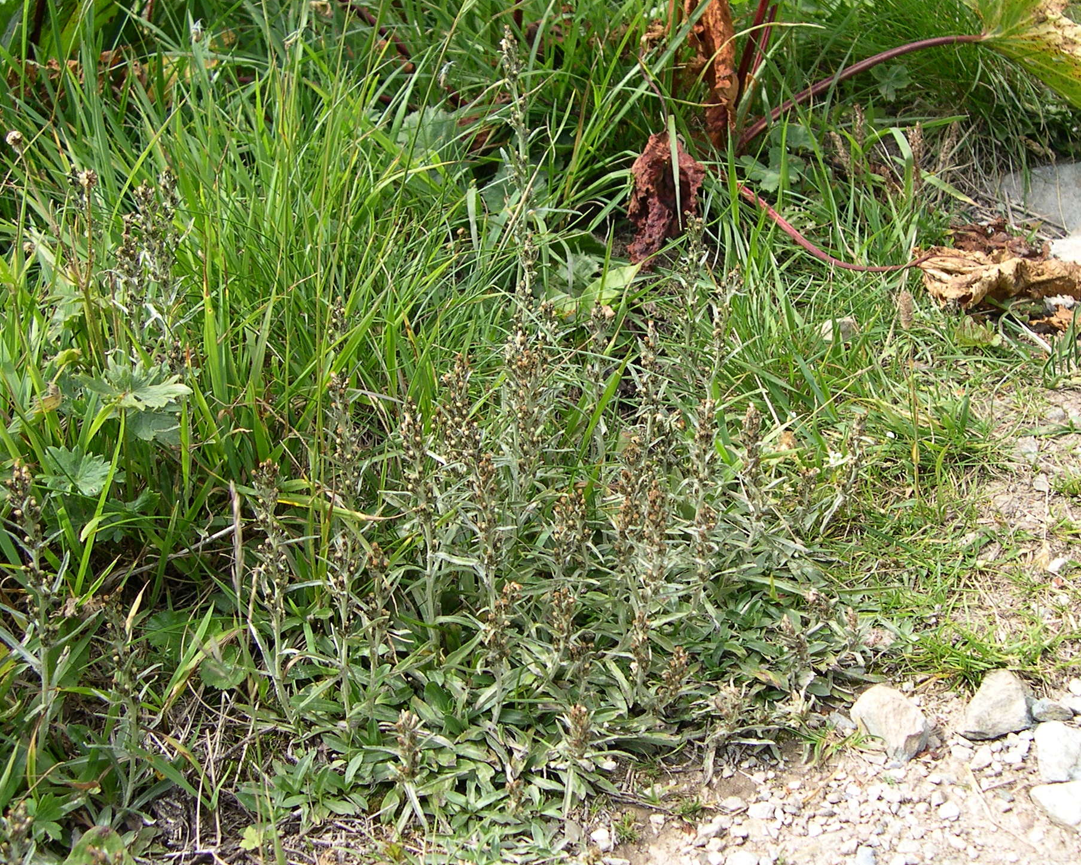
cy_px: 434
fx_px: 1280
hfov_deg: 45.8
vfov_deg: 37.3
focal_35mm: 40
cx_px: 516
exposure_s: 1/231
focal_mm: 8
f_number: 2.8
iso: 100
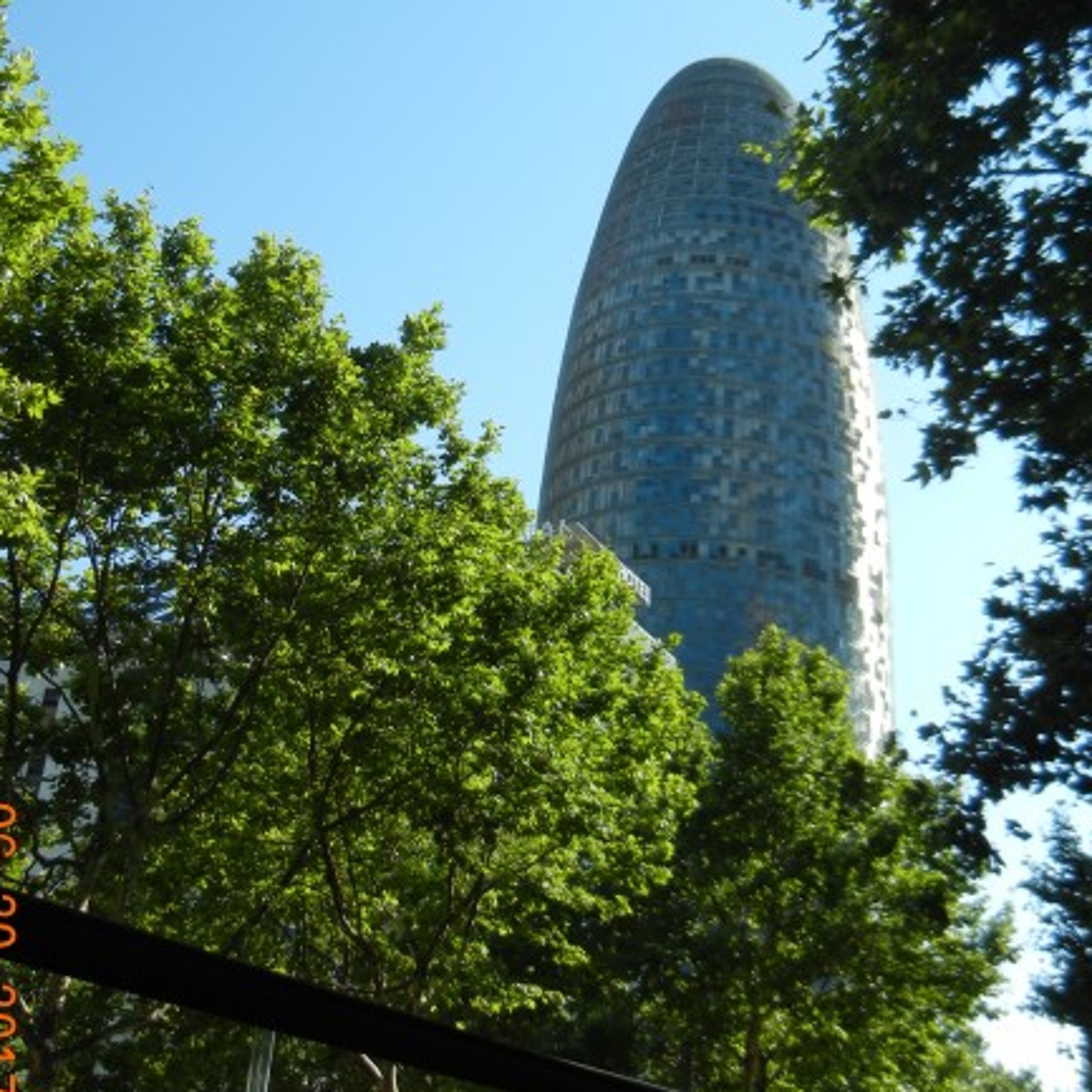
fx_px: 1677
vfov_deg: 35.9
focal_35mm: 47
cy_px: 429
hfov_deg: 36.1
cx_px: 567
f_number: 3.5
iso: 160
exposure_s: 1/943
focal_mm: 5.4
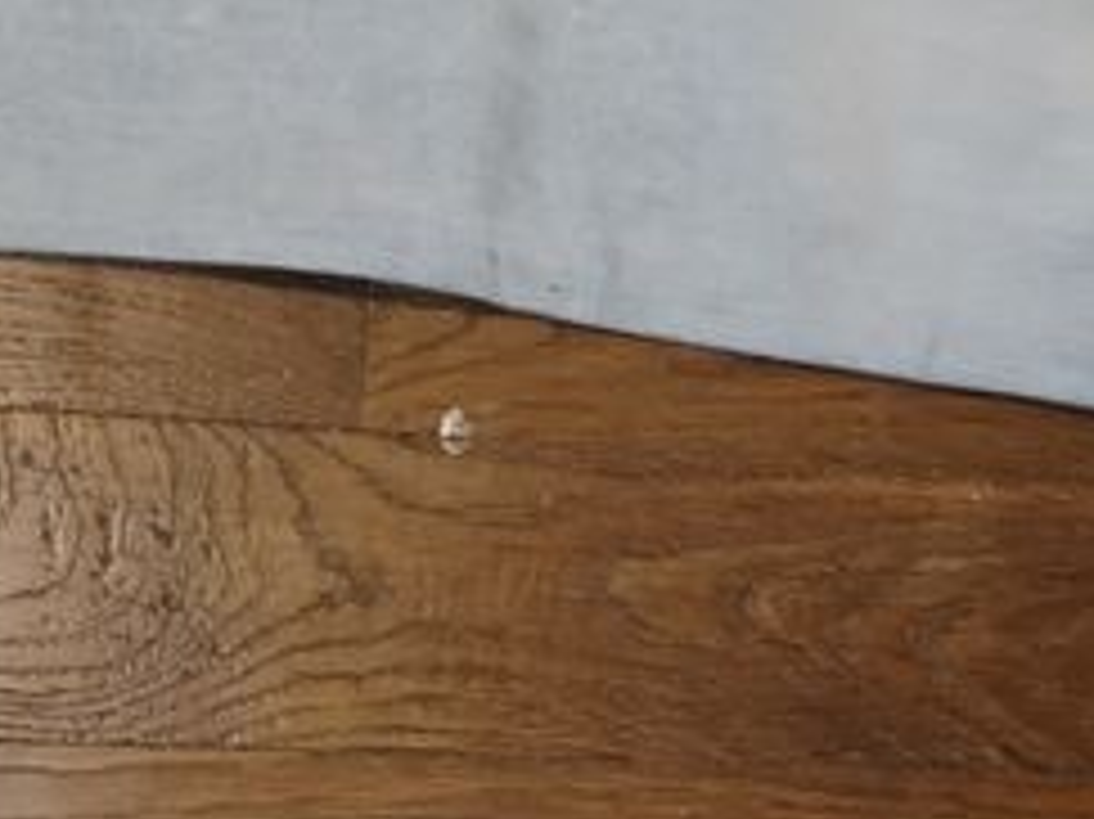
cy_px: 711
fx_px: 3380
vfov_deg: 13.7
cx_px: 914
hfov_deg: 18.2
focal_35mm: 107
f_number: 1.8
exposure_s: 1/25
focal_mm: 4.75
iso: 1263
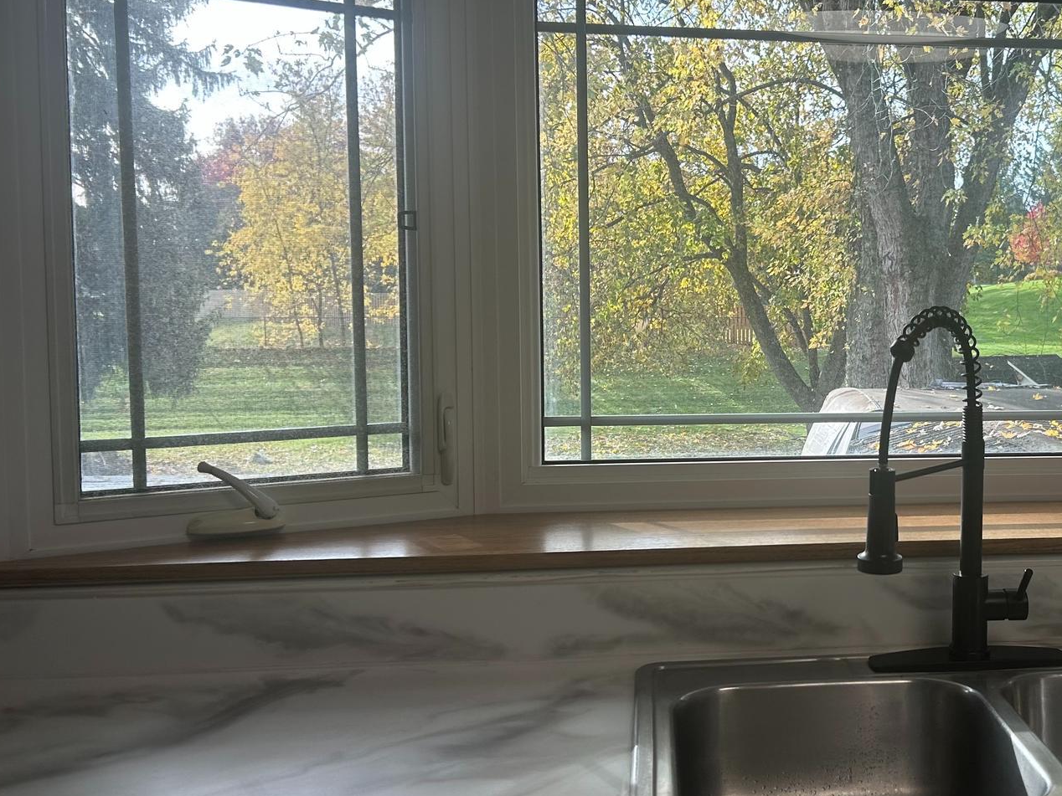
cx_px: 848
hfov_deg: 42.8
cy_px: 372
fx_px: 1289
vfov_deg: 34.3
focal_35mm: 42
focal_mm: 5.7
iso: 40
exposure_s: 1/261
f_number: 1.5
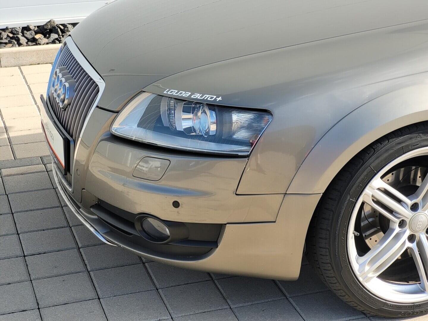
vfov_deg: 19.4
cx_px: 214
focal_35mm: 76
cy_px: 160
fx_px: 940
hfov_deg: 25.7
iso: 25
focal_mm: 7.12
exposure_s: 1/387
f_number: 2.4
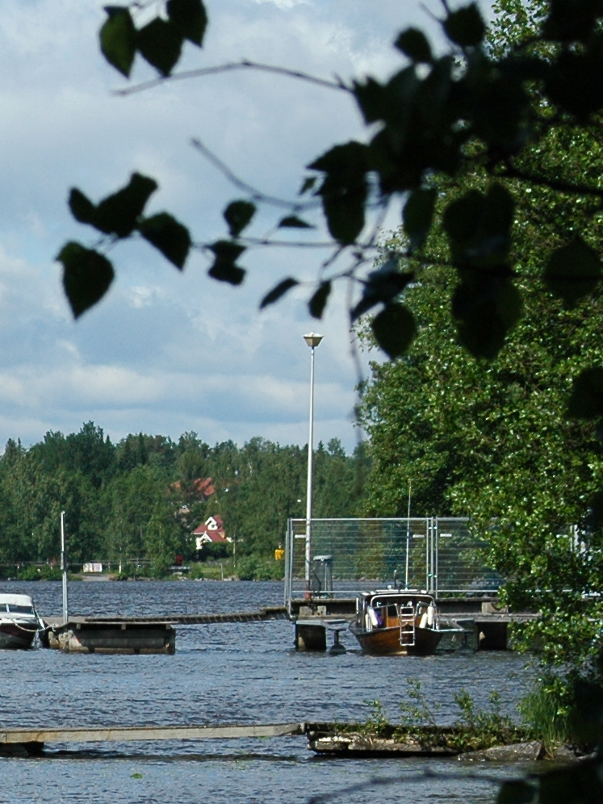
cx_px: -405
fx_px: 6062
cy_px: 646
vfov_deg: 7.6
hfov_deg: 5.6
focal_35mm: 261
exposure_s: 1/400
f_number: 11
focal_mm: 60
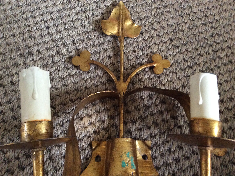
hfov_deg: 56.9
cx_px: 118
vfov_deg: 44.1
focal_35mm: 32
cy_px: 88
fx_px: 217
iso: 320
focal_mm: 3.3
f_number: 2.4
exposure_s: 1/17
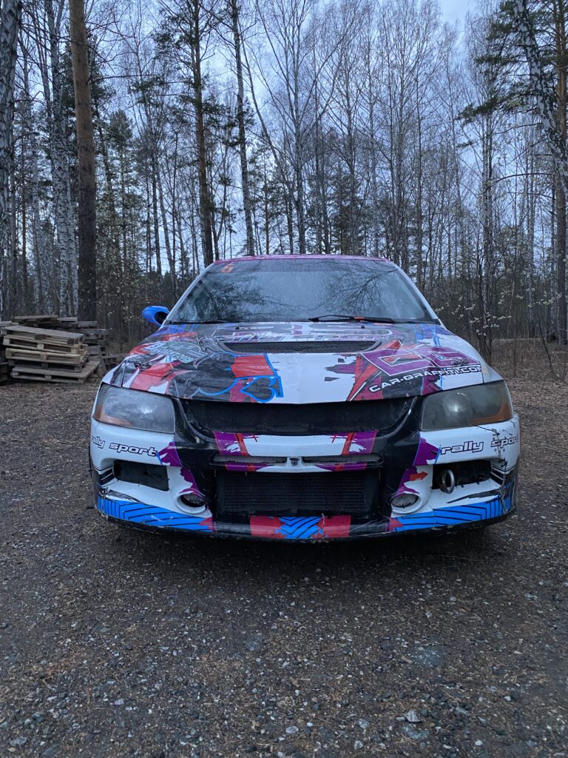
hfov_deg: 53.1
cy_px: 379
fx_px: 569
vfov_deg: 67.3
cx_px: 284
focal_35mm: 26
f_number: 1.8
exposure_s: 1/50
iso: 500
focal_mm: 4.25
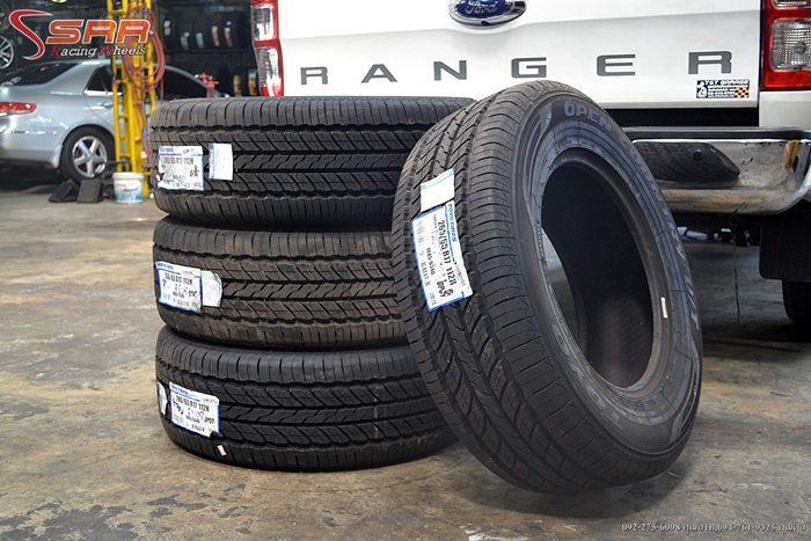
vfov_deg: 31.9
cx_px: 406
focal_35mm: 42
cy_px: 270
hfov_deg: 46.4
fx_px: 946
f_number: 4.5
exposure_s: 1/25
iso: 800
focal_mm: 28
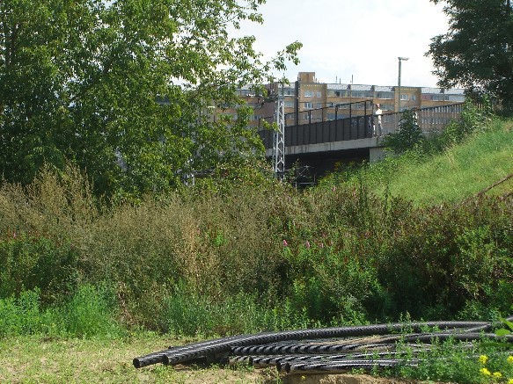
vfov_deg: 13.0
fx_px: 1689
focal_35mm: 114
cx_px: 256
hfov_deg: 17.3
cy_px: 192
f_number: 7.4
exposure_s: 1/160
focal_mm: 23.7
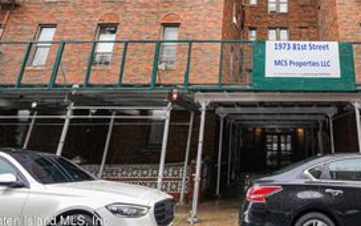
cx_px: 275
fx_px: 295
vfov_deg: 38.7
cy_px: 19
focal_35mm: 30
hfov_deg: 59.2
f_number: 4.5
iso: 50
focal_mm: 16
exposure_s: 1/50
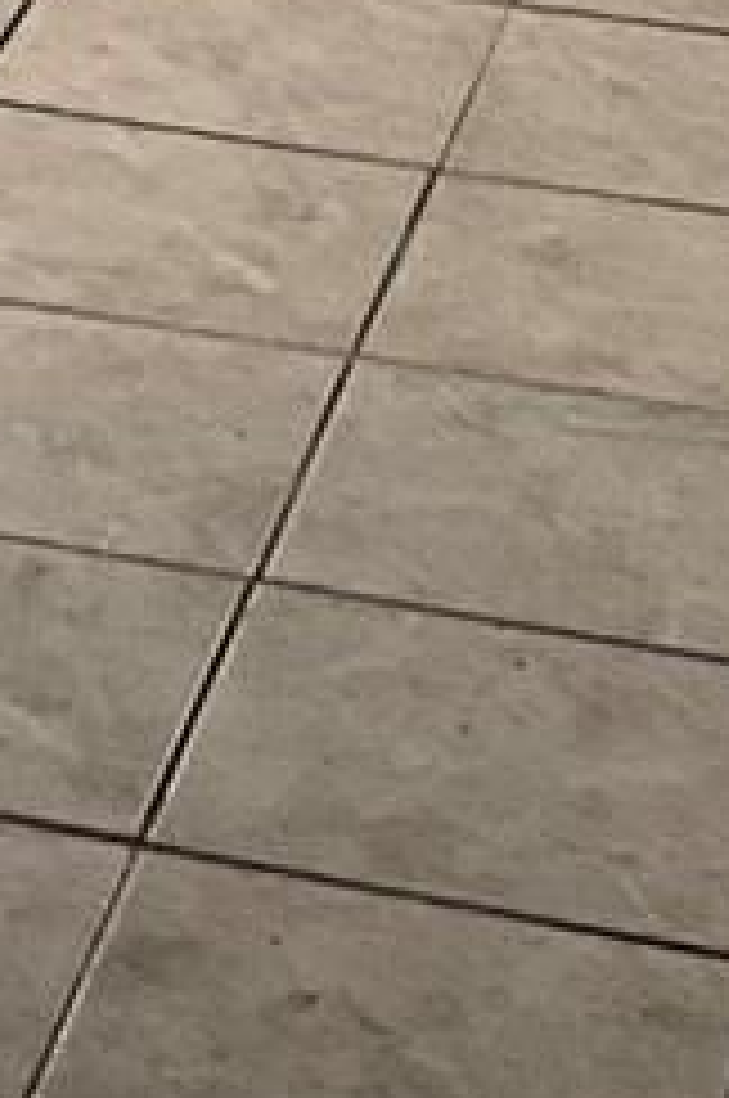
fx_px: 6031
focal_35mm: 198
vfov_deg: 9.7
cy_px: -1107
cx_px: -1224
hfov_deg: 6.5
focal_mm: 3
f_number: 1.8
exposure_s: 1/60
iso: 80
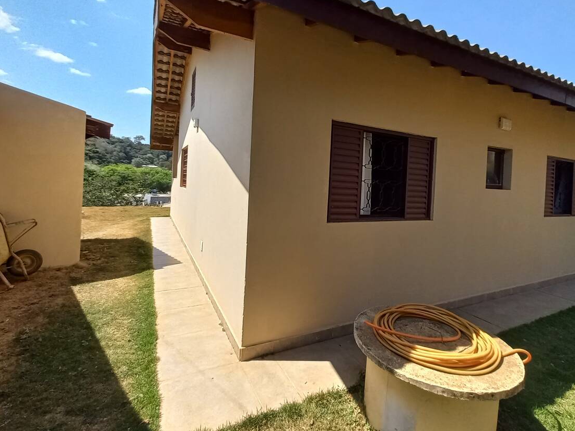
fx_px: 282
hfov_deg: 90.9
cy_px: 187
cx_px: 308
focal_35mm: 17
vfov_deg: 74.4
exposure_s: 1/870
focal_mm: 1.42
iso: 40
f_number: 2.2
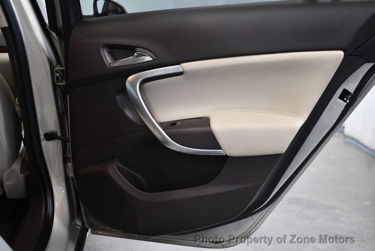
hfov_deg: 48.4
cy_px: 126
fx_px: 417
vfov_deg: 33.5
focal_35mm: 40
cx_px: 188
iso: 2200
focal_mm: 20
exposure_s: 1/125
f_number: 3.8
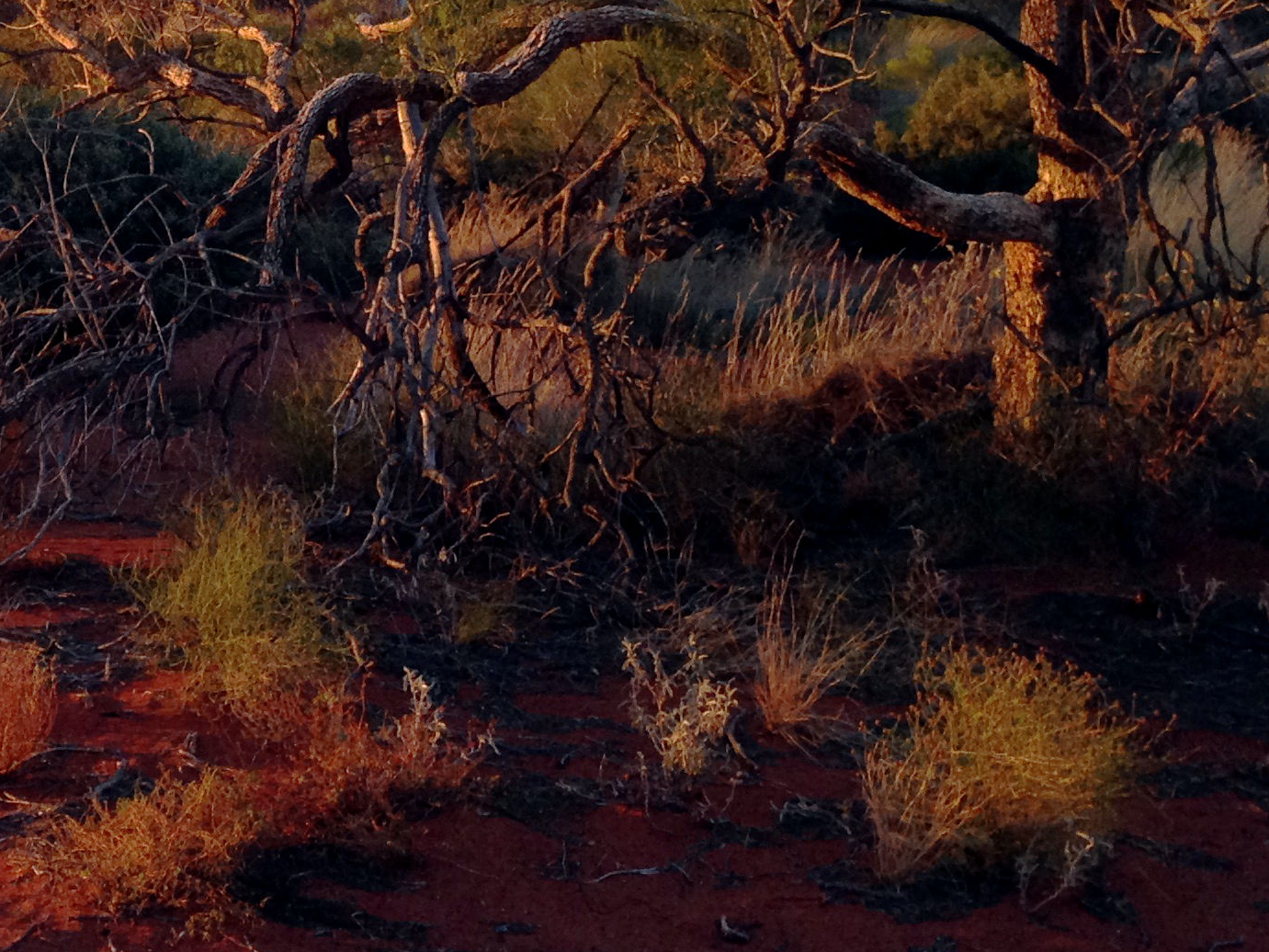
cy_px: -6
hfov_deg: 23.4
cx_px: -144
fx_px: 2860
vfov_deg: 18.4
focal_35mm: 78
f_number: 2.4
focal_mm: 4.12
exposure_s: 1/120
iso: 80
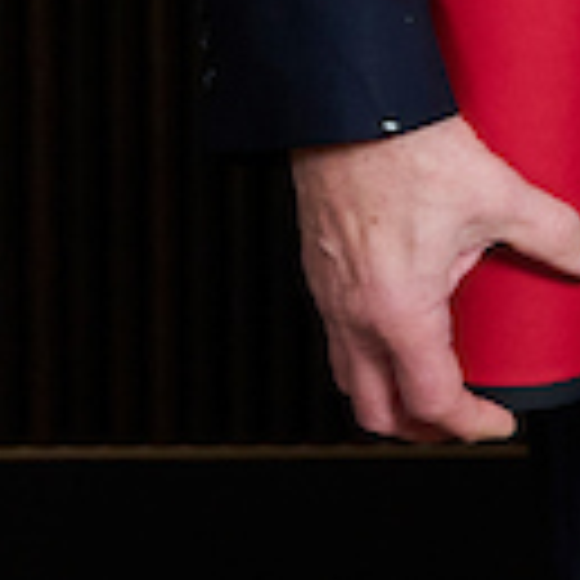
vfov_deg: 3.9
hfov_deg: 3.9
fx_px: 8246
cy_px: -1007
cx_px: 1686
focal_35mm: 435
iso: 400
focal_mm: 55
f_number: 5.6
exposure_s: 1/160
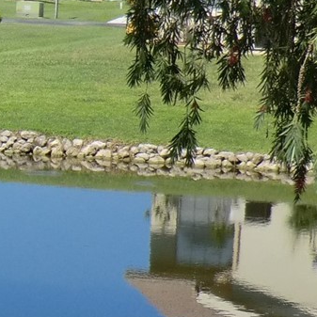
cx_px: -144
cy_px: 226
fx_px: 1741
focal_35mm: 168
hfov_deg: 10.1
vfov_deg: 10.4
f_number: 3.8
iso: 64
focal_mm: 7.1
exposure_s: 1/800
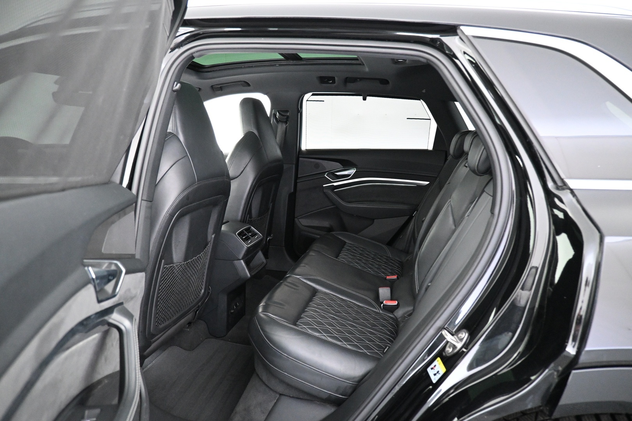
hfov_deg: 73.7
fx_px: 421
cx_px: 316
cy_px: 210
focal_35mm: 24
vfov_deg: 53.1
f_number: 3.5
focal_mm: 16
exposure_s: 1/20
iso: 4000
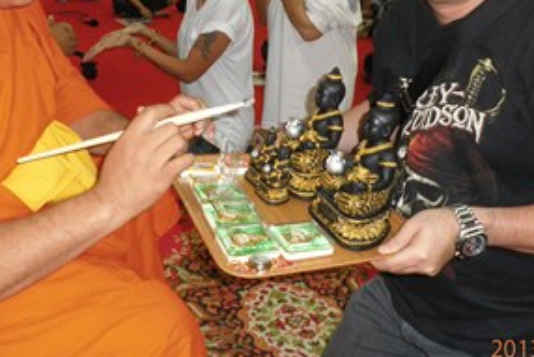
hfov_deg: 44.5
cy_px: 101
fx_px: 653
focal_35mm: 44
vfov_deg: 30.2
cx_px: 252
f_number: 3.2
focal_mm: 4.9
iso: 160
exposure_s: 1/30
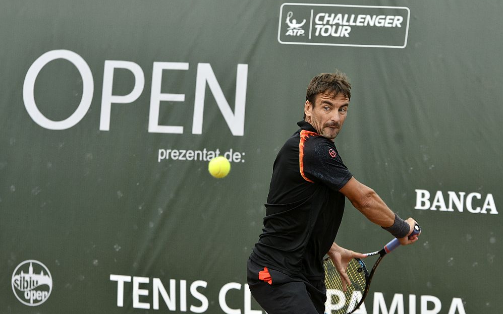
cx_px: 252
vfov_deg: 5.7
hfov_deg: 9.1
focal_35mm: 230
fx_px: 3153
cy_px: 161
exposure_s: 1/2000
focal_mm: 150
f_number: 5.6
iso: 320
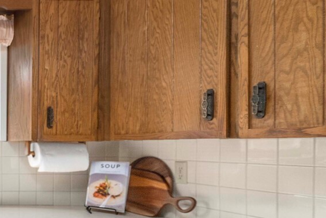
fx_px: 326
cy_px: 152
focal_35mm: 36
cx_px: -135
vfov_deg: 36.4
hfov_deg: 32.3
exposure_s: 1/20
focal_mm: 12
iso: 1000
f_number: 7.1
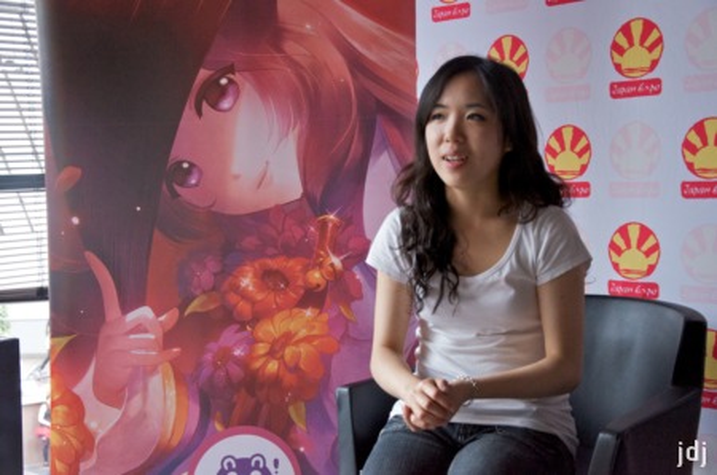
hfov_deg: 33.5
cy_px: 238
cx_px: 358
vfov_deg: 22.5
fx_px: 1192
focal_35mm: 60
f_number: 4.5
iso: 2200
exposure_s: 1/80
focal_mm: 40
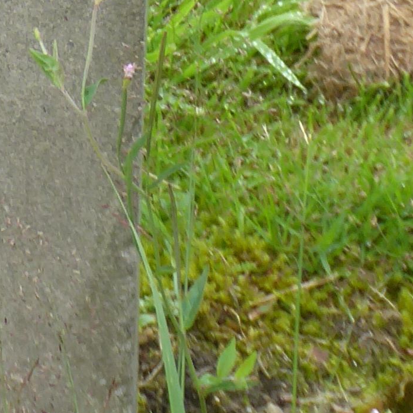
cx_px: -441
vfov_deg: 3.2
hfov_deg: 3.2
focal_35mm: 543
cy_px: -649
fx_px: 7330
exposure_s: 1/60
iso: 80
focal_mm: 17.5
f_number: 5
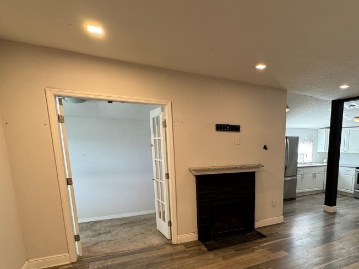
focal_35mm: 22
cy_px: 186
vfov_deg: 59.2
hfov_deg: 73.5
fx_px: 228
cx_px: 246
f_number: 2.2
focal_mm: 2.22
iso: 250
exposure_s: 1/60
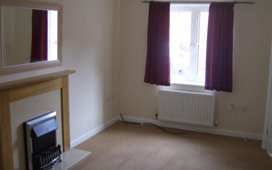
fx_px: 304
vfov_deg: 31.2
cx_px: 137
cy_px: 80
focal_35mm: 41
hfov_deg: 48.2
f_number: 2.8
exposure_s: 1/30
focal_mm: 7.8
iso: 67
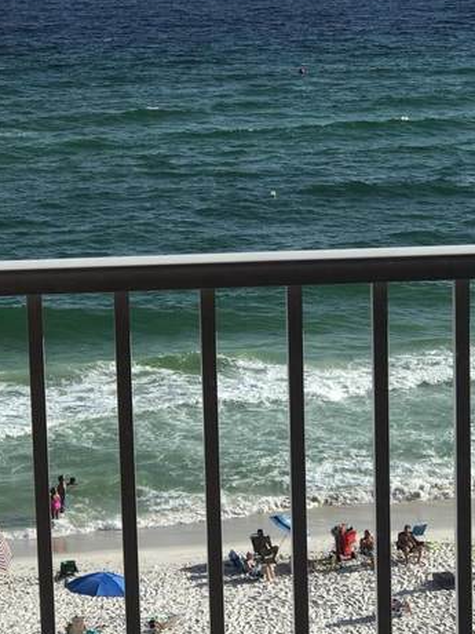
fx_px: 2177
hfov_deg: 12.4
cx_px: 268
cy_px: 265
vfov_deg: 16.5
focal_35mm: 119
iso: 20
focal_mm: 6.6
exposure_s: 1/403
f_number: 2.8
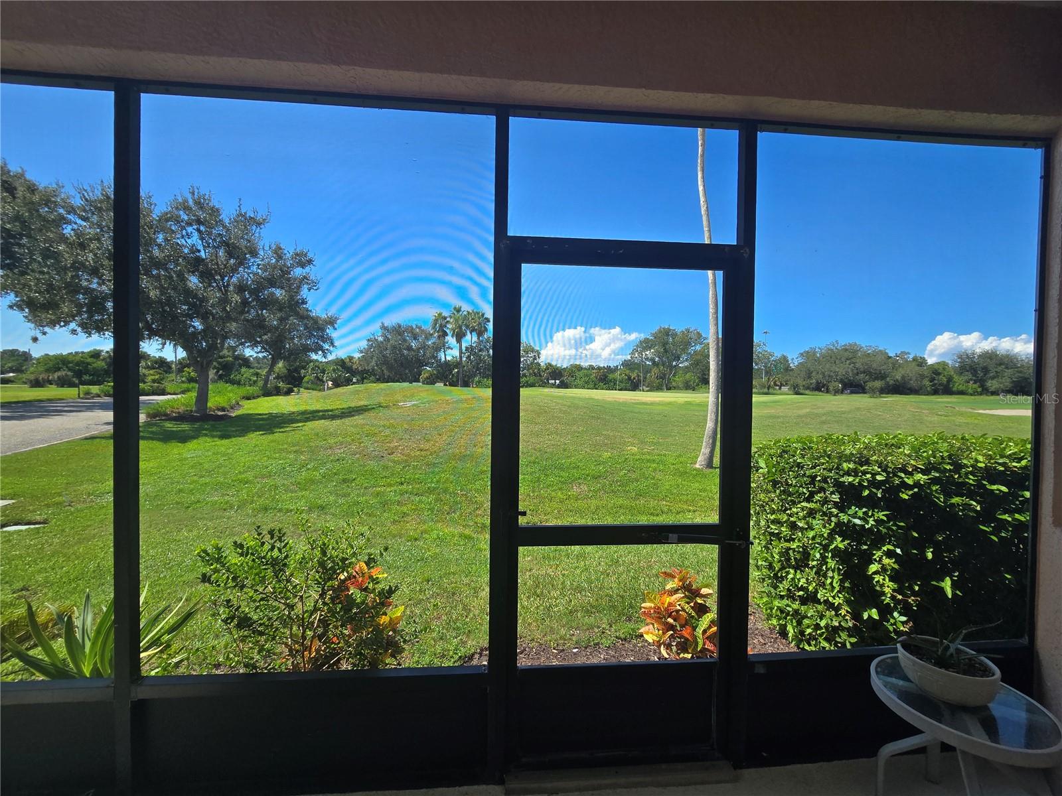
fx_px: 399
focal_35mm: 13
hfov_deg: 106.2
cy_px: 398
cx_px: 531
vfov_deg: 89.9
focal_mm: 2.2
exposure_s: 1/973
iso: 50
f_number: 2.2
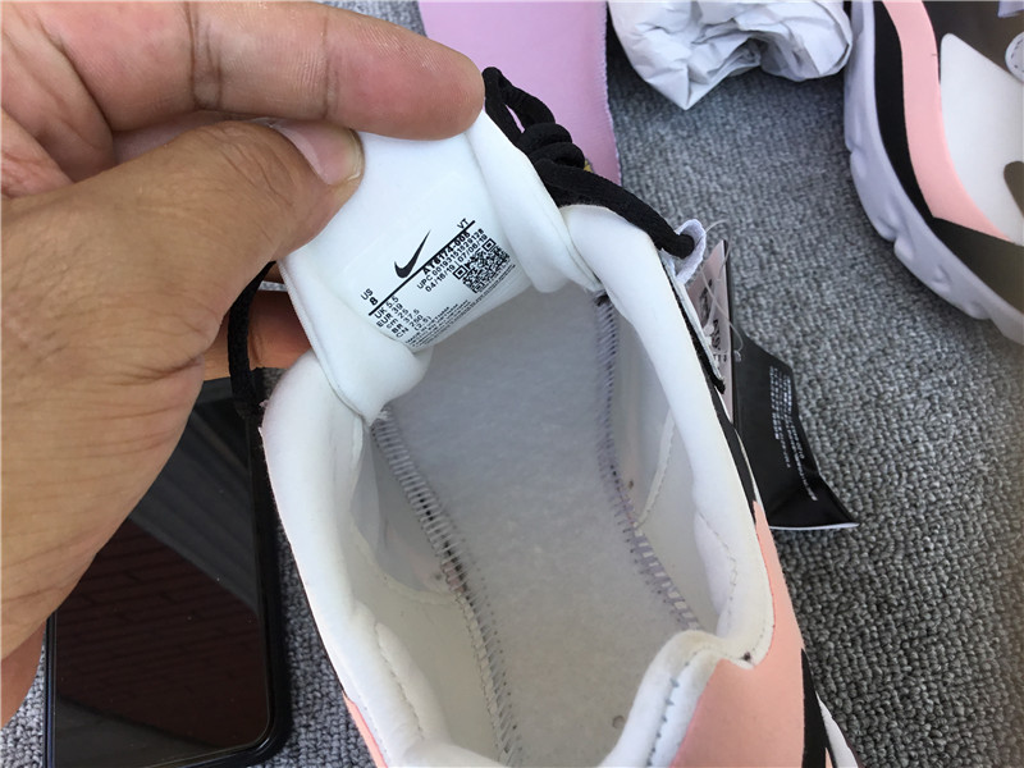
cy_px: 384
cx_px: 512
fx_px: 917
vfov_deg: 45.4
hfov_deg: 58.4
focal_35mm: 31
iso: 25
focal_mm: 3.3
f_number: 2.4
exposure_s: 1/348
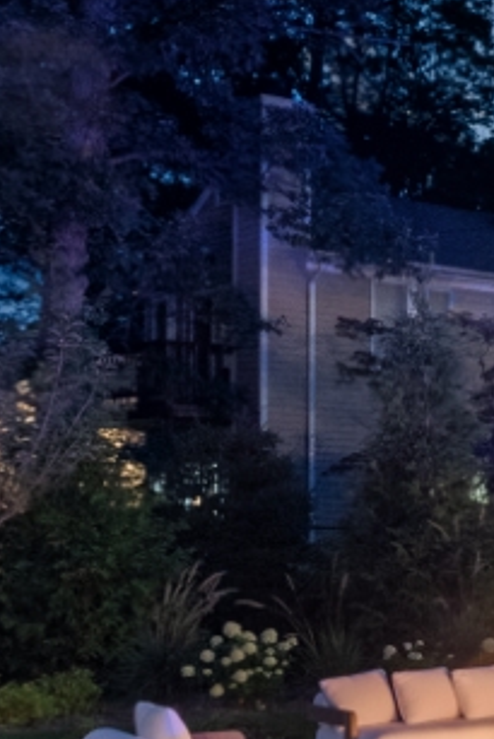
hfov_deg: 12.6
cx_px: 1227
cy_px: 457
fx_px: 1686
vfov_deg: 24.7
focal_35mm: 82
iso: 320
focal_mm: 14
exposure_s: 1.3
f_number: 8
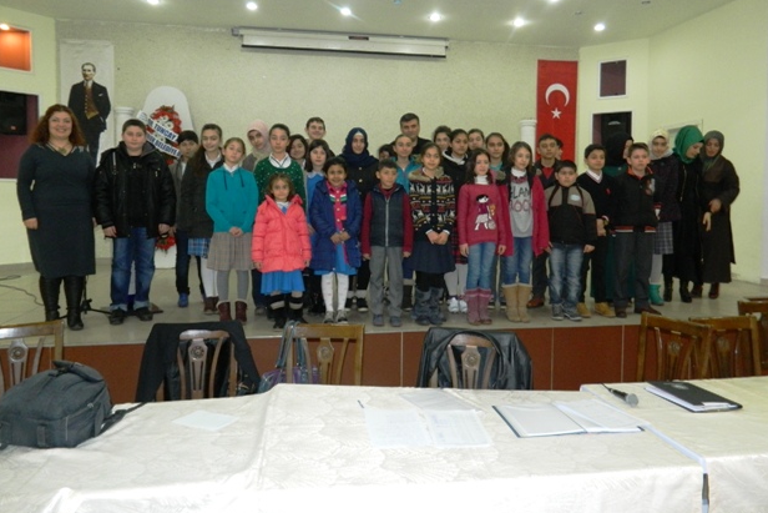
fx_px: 576
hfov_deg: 67.4
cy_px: 220
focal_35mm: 27
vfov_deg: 47.8
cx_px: 396
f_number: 3.1
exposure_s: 1/30
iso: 320
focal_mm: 4.5
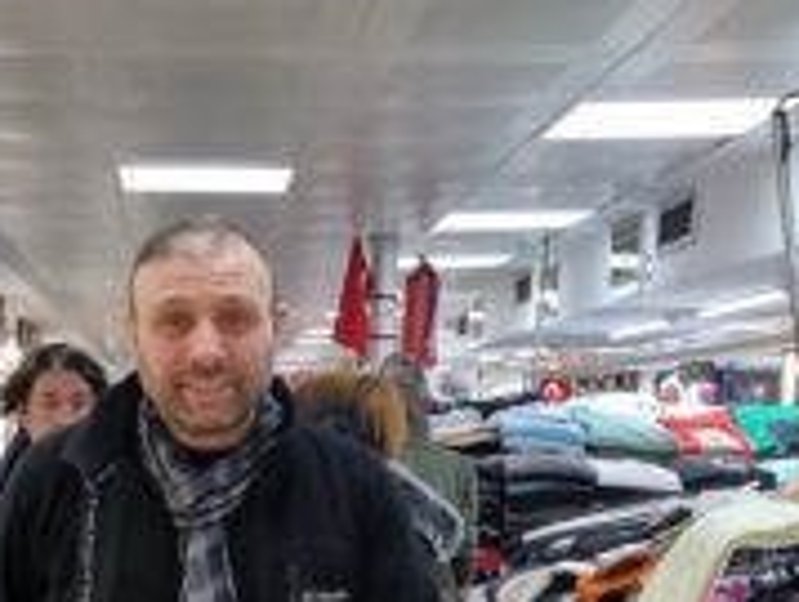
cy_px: 602
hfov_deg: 23.2
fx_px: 1920
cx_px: 167
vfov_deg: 17.4
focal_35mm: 83
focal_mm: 5.4
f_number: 1.8
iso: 80
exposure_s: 1/100
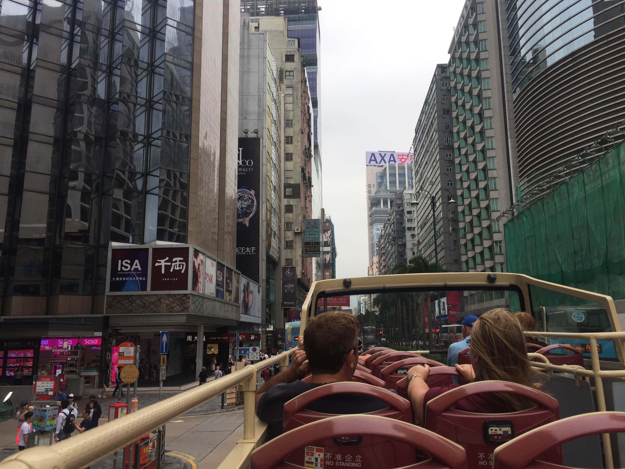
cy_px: 234
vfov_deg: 48.2
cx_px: 312
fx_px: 524
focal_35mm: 29
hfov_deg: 61.7
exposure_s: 1/842
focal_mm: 4.15
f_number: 2.2
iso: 32
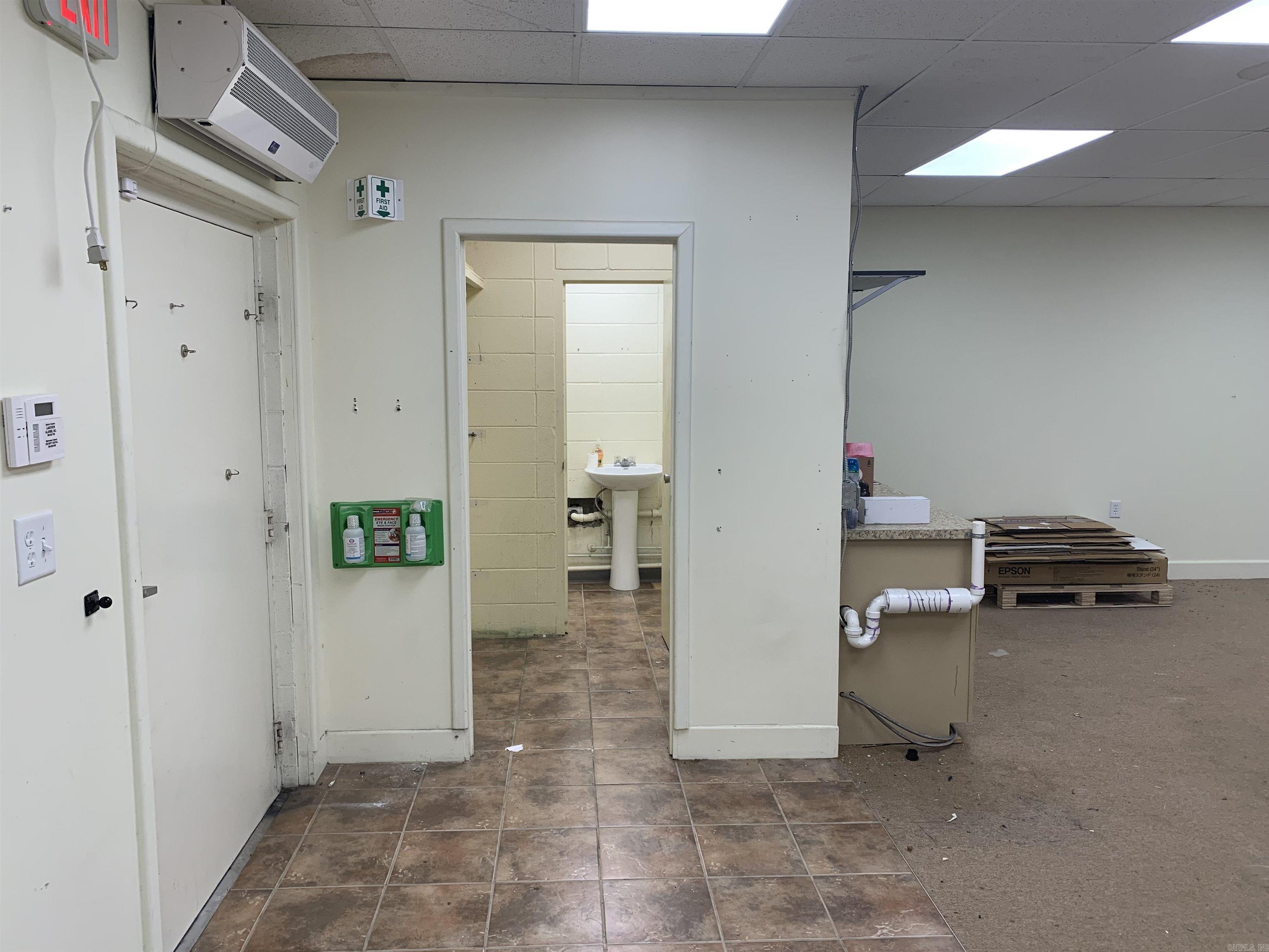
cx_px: 634
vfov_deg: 53.1
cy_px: 476
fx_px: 953
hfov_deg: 67.3
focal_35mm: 26
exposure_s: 1/120
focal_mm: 4.25
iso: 80
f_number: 1.8
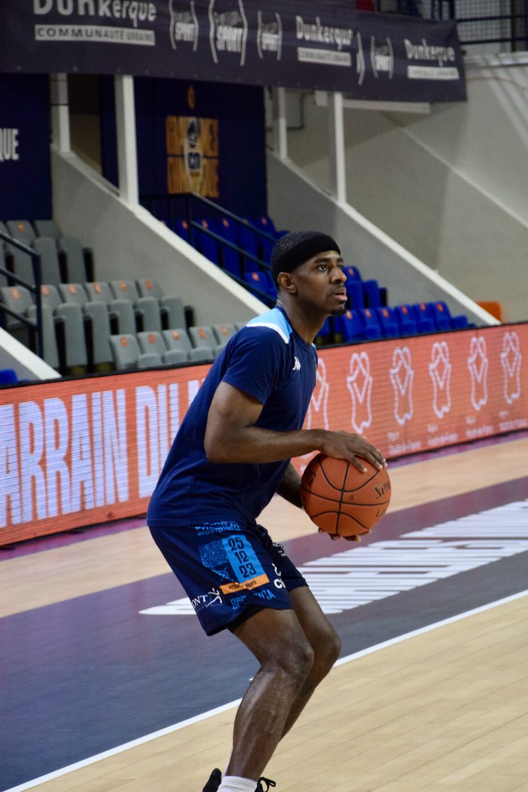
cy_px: 425
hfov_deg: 7.8
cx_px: 283
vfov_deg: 11.7
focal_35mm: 176
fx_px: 3861
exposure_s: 1/500
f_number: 5.6
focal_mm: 105
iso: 2500
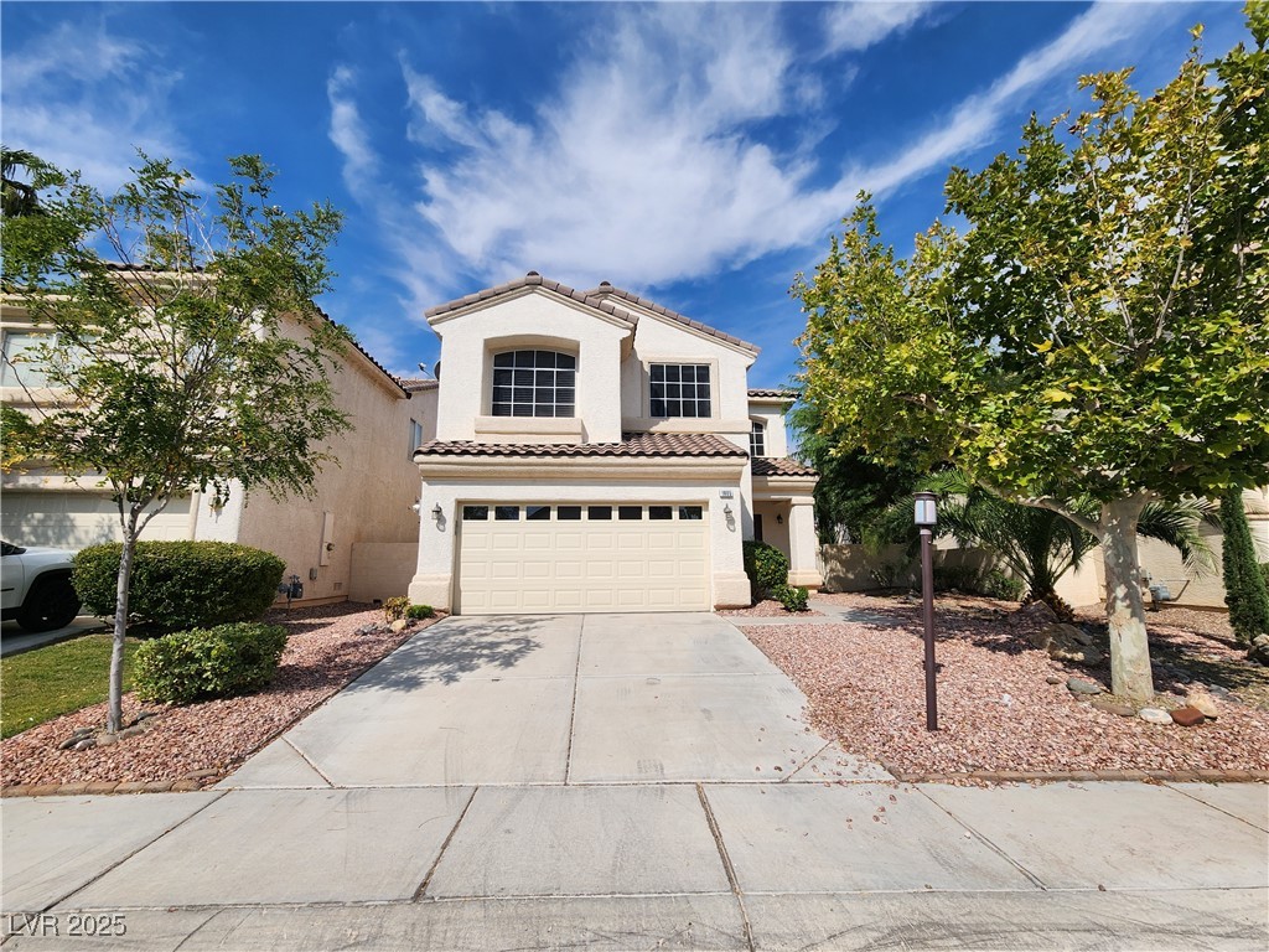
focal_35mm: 13
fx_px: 477
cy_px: 476
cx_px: 634
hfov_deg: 106.2
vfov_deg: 89.9
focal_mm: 2.2
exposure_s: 1/3850
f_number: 2.2
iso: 50
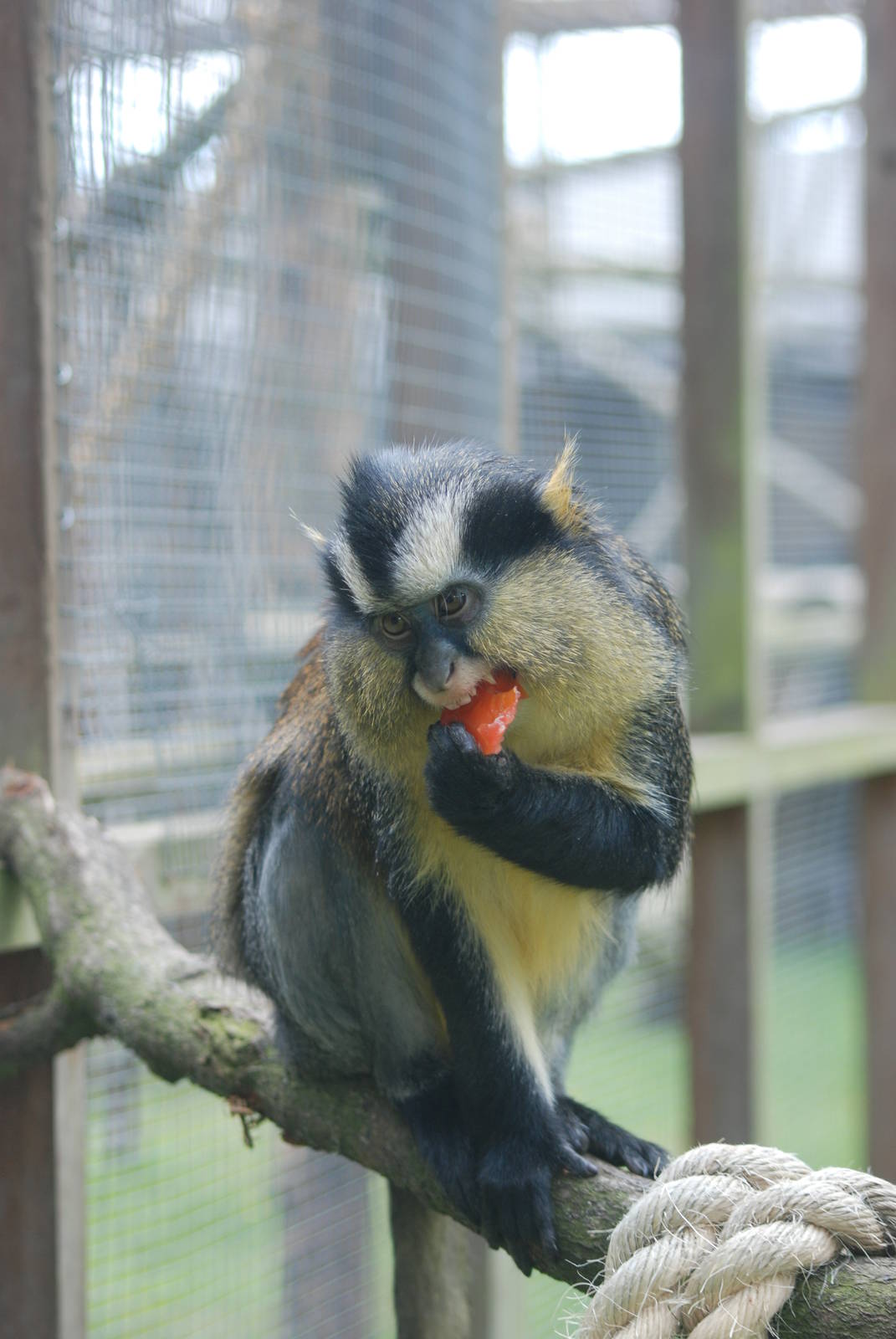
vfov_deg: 19.4
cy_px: 670
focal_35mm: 105
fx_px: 3909
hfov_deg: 13.1
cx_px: 448
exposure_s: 1/125
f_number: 4
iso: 280
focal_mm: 70
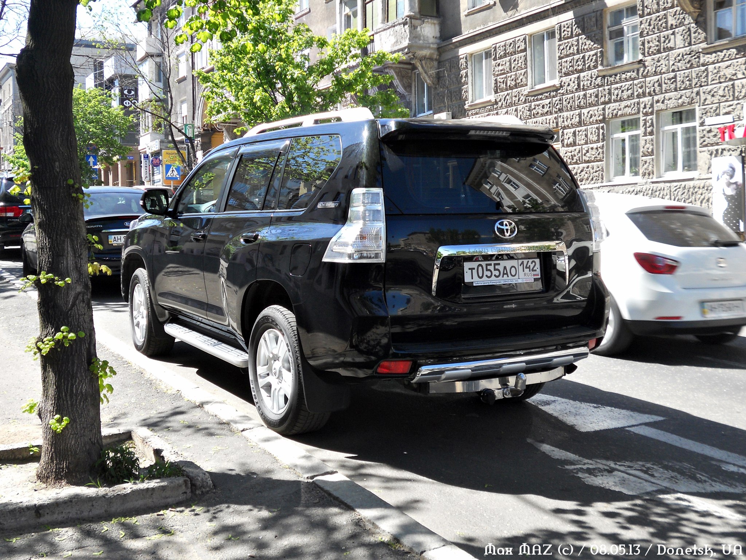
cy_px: 280
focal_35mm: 38
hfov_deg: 49.0
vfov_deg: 37.7
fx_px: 819
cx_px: 373
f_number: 3.9
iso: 80
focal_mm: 6.9
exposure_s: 1/200
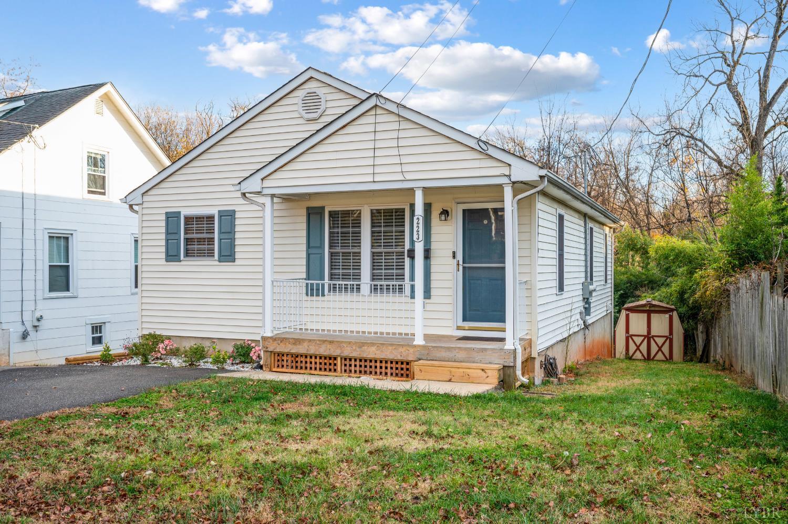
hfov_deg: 62.0
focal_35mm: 30
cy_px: 262
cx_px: 394
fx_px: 656
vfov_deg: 43.5
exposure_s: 1/125
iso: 250
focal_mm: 30
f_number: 8
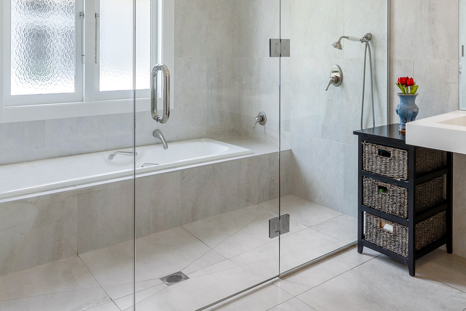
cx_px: 339
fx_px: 435
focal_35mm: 34
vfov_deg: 38.0
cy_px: 66
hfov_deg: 54.2
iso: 400
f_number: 10
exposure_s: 1/8
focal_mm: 16.8
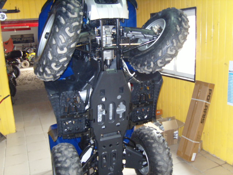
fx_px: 236
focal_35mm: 35
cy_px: 88
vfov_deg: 40.7
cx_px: 116
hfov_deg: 52.6
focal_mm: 7.4
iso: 266
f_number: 2.8
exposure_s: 1/30
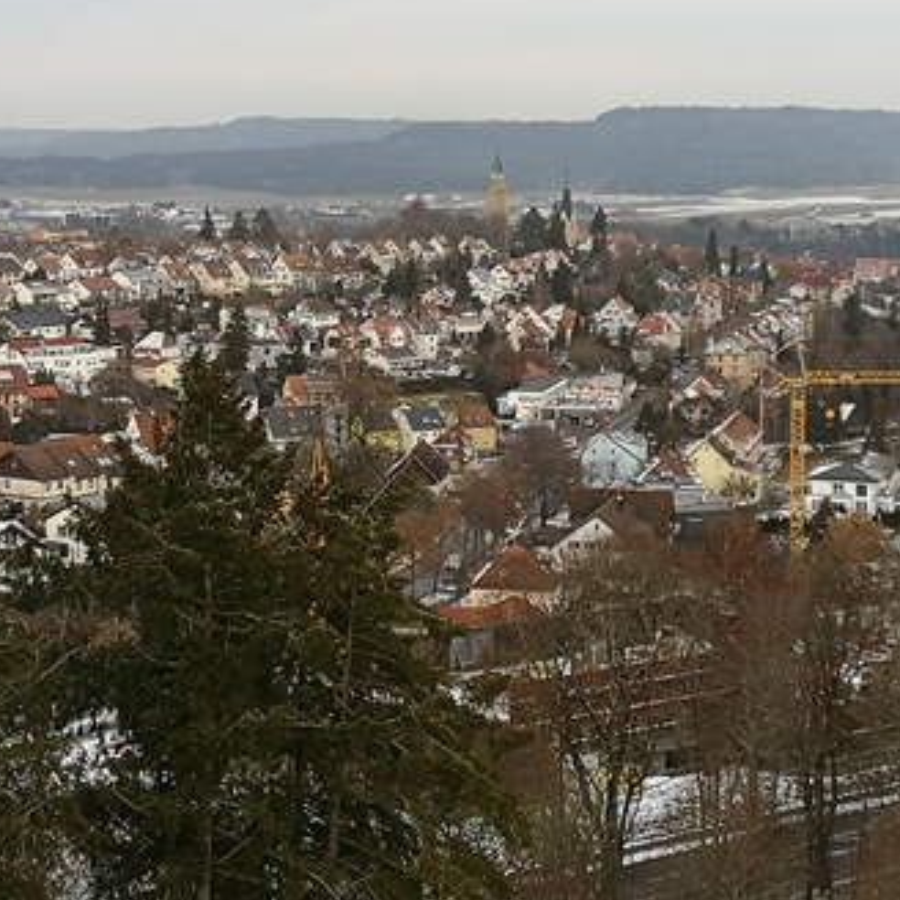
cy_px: 302
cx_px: 442
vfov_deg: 22.4
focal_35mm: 77
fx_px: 2265
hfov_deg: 22.5
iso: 50
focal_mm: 3.95
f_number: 1.8
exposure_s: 1/628
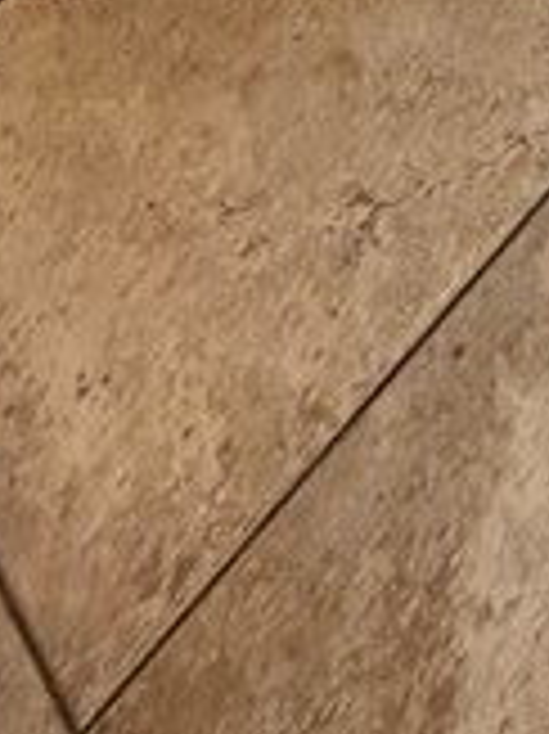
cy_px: -1500
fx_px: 1863
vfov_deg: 11.3
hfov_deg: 15.3
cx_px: 868
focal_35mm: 88
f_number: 2.2
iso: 200
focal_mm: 2.22
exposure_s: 1/120
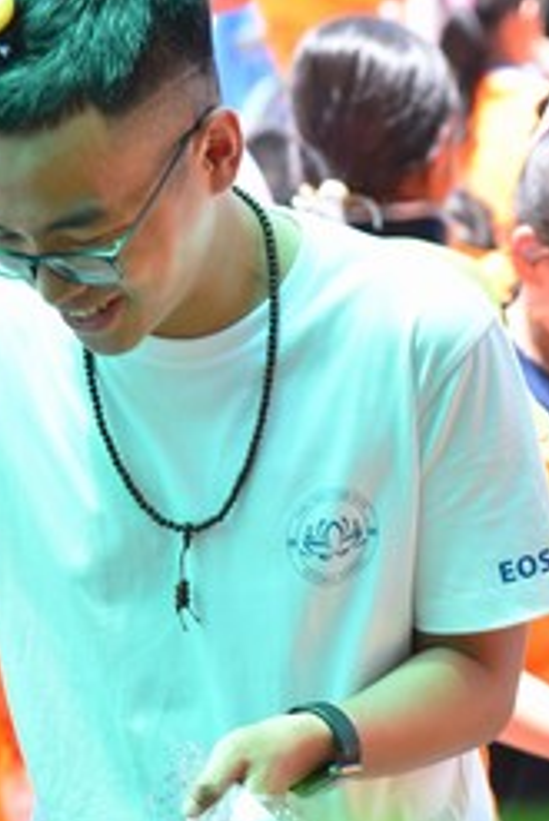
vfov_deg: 7.4
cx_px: 188
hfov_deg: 5.0
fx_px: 6304
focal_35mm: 276
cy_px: 651
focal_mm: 105
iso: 160
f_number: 5
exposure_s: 1/125
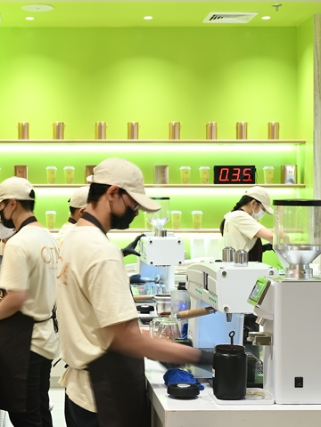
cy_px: 213
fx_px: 915
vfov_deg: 26.3
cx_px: 61
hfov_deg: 19.7
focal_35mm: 74
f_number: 7.1
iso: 200
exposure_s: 1/5
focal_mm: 34
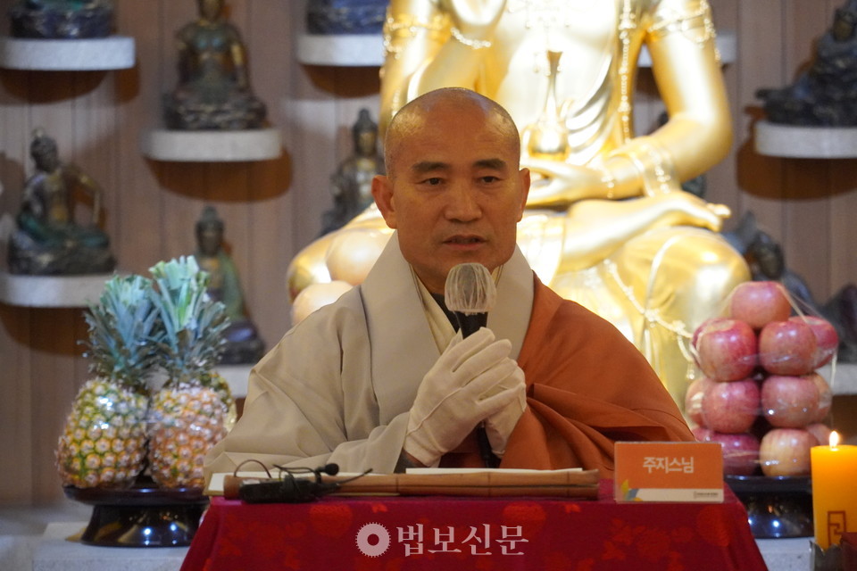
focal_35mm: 300
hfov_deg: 6.9
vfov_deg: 4.6
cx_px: 428
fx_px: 7141
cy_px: 286
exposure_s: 1/160
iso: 6400
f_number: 6.3
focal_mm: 200
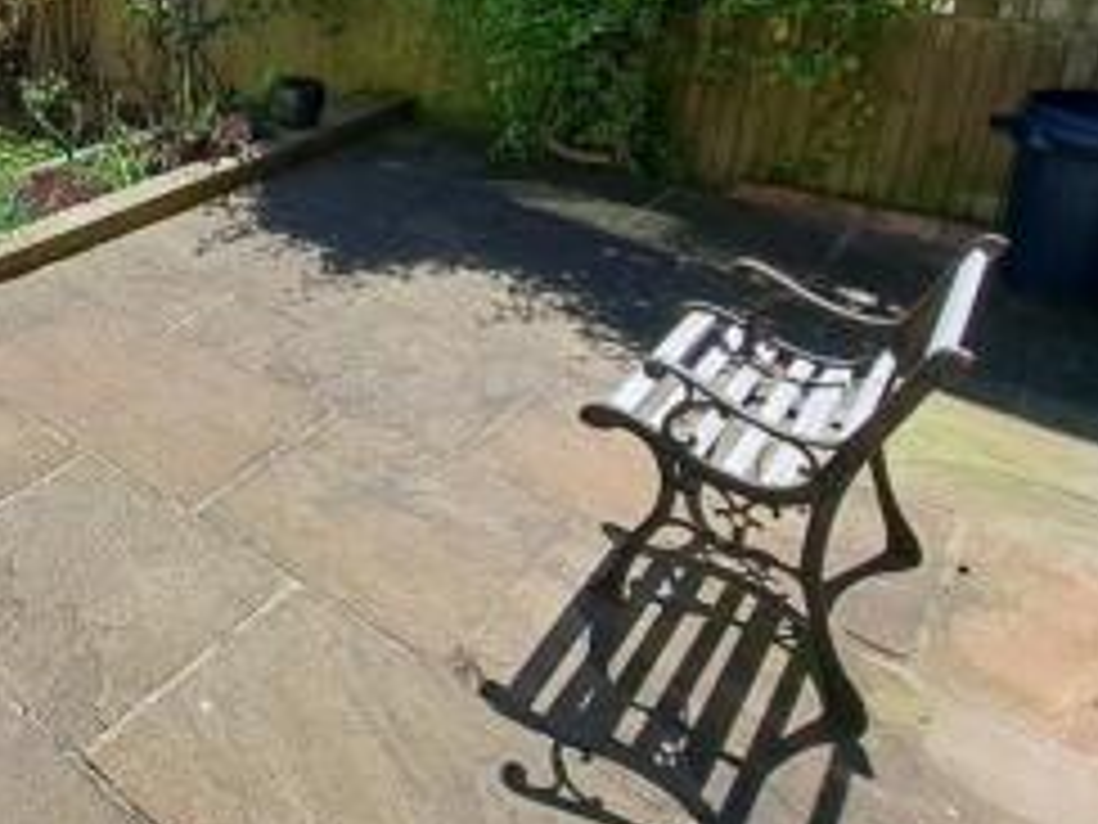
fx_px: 983
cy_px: 65
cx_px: 70
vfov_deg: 41.4
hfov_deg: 50.3
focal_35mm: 31
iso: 50
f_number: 2.2
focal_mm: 1.74
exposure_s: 1/1451
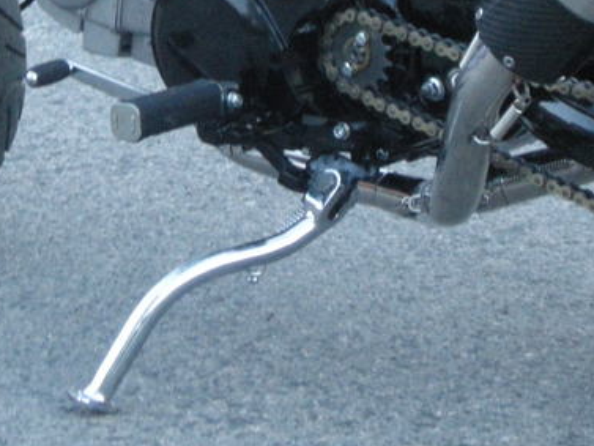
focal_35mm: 201
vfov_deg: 7.3
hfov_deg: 9.8
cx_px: 320
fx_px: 3450
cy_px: -106
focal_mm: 15.7
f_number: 3.9
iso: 400
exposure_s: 1/13.2
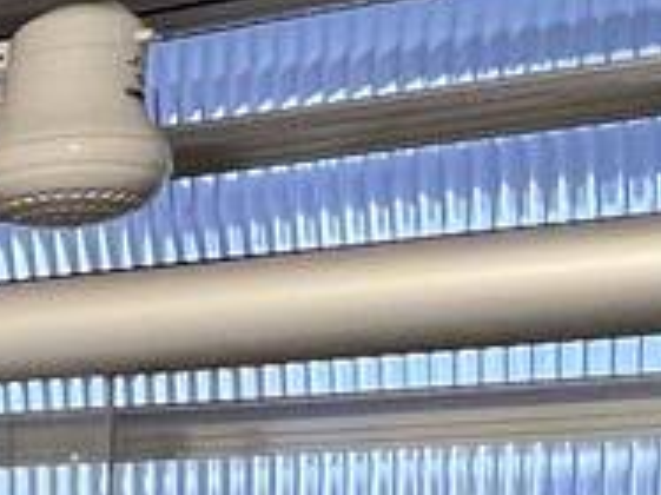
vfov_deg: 13.9
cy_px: 739
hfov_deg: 13.4
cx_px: -990
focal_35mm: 100
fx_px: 1908
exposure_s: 1/60
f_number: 1.8
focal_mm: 1.57
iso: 200
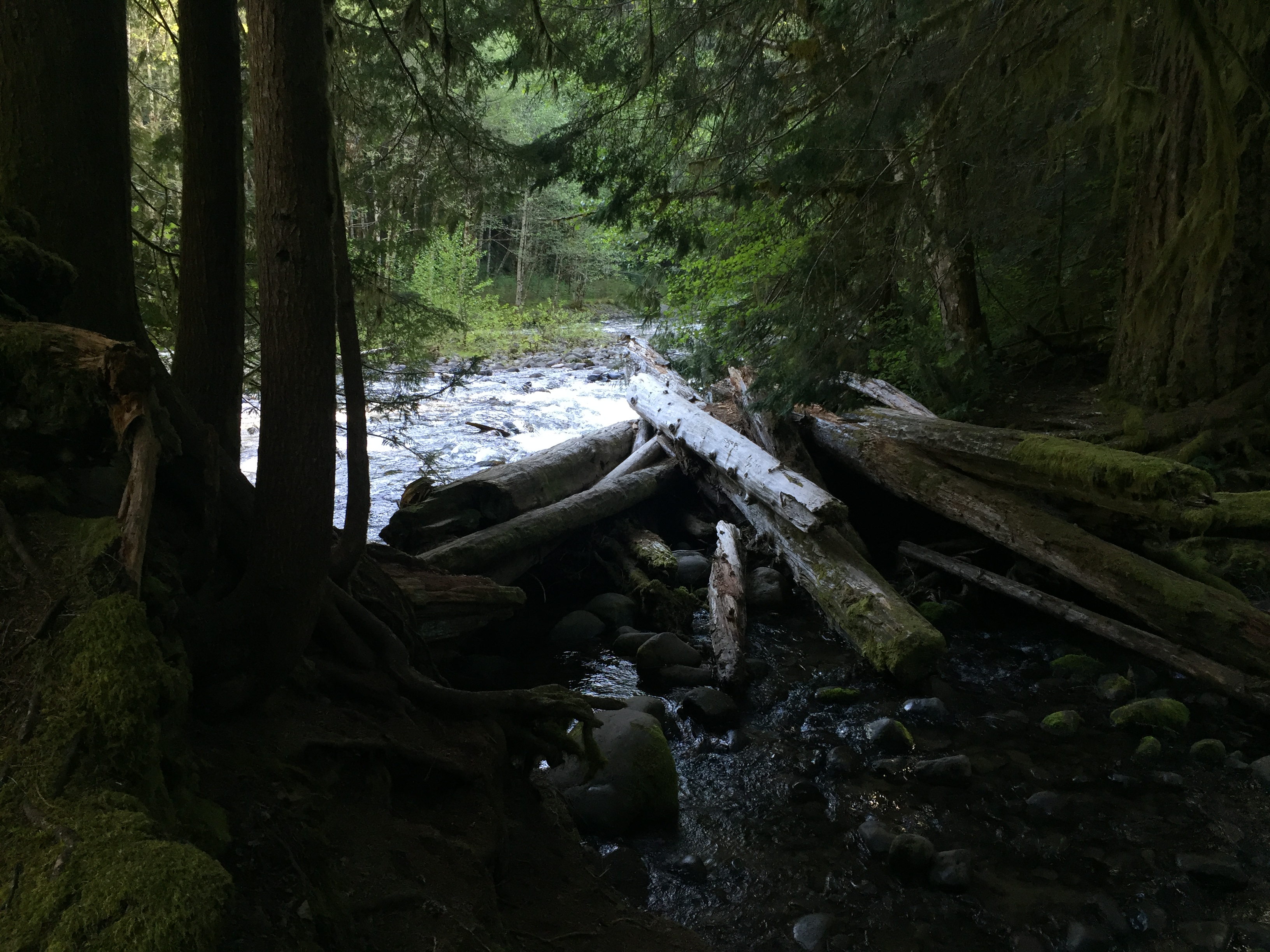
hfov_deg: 61.7
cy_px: 476
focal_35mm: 29
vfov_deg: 48.2
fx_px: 1064
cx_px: 635
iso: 32
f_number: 2.2
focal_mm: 4.15
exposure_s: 1/40
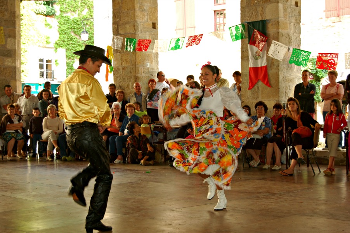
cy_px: 116
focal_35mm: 68
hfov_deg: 29.9
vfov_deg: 20.1
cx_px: 175
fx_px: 656
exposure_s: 1/80
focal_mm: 45
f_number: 5.3
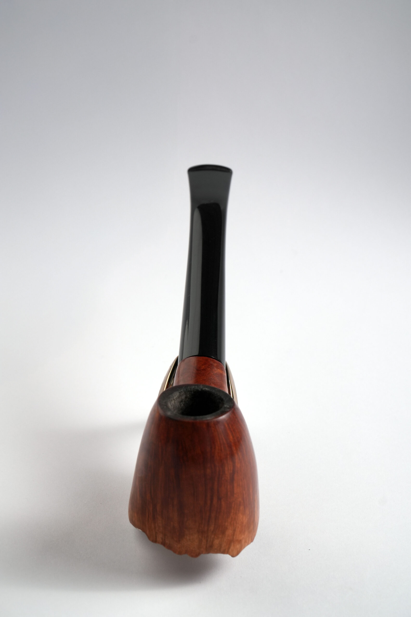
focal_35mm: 82
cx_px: 206
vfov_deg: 24.6
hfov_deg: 16.6
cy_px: 308
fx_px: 1413
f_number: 10
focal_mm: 55
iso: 200
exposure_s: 1/200
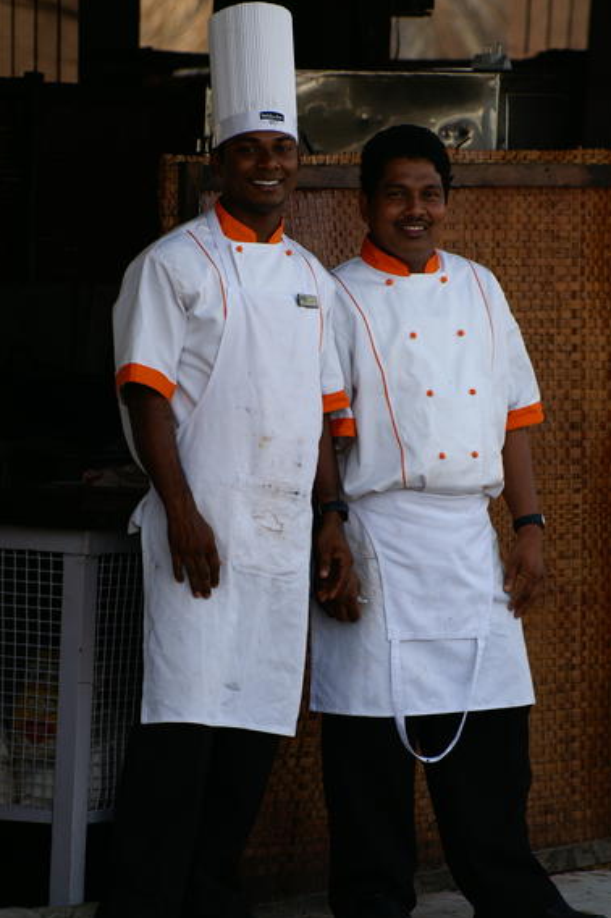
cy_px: 488
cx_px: 331
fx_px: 7748
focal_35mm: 304
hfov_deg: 4.5
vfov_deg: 6.8
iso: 200
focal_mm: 180
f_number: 7.1
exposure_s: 1/300
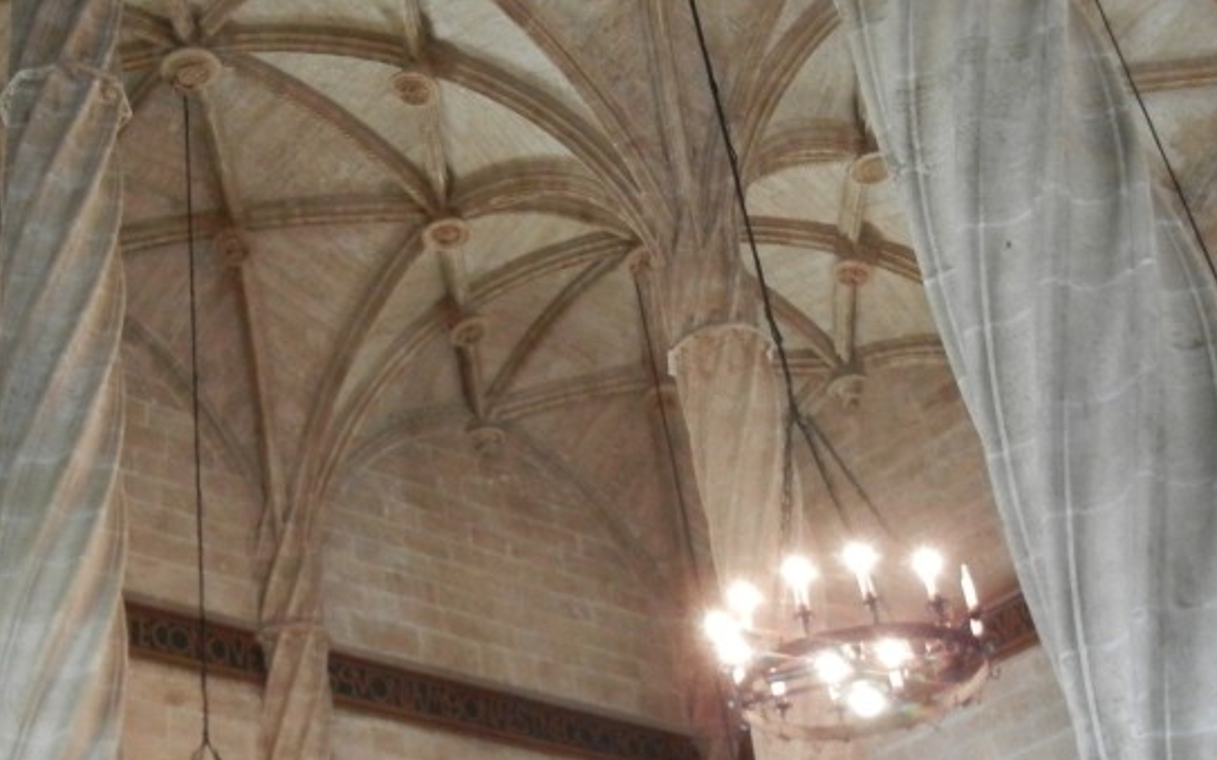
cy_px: 197
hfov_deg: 33.5
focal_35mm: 60
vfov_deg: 21.5
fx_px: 1989
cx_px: 332
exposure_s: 1/25.5
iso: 640
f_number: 3.5
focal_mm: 5.4
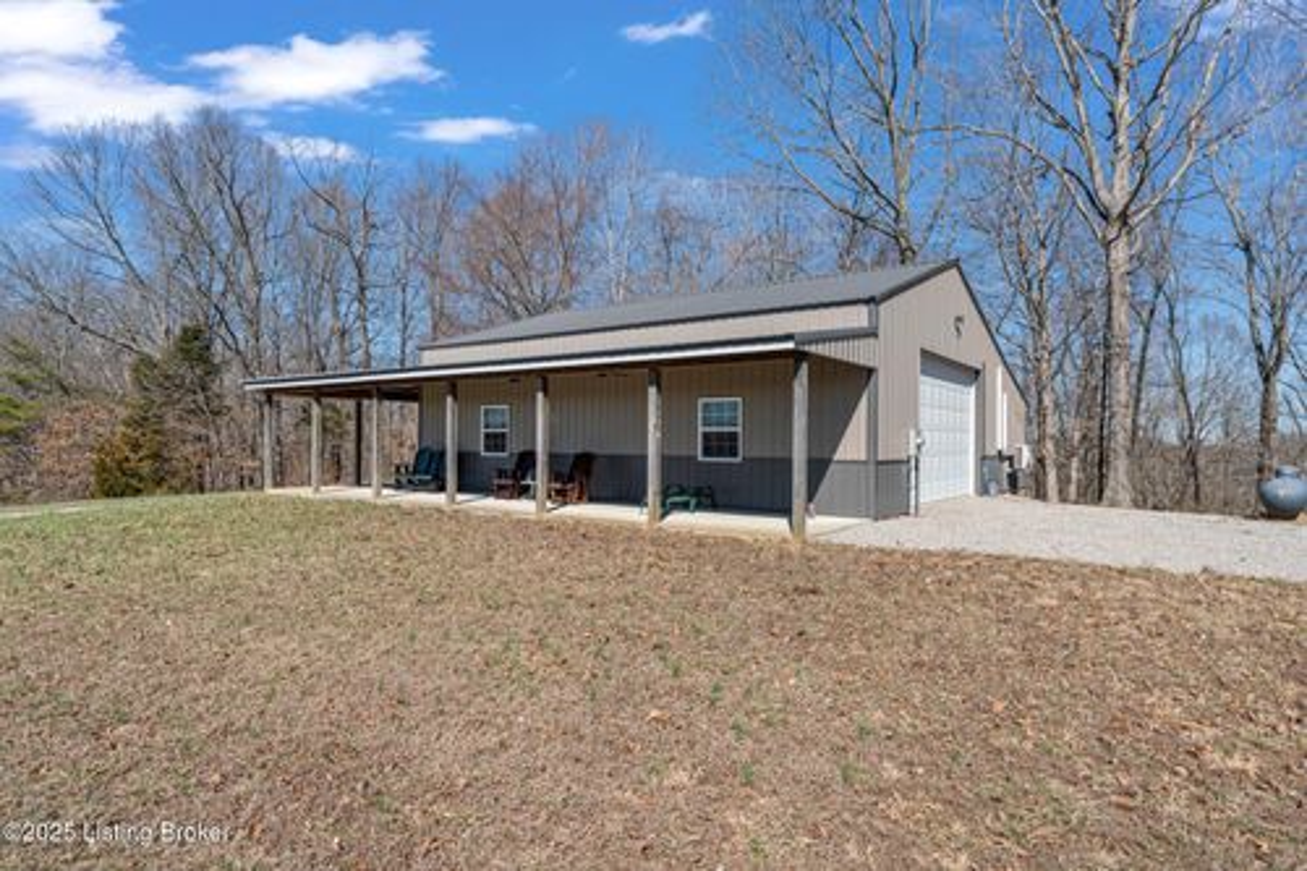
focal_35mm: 20
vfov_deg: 61.9
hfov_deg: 84.0
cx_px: 654
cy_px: 436
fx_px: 726
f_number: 7.1
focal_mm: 20
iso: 100
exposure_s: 1/160
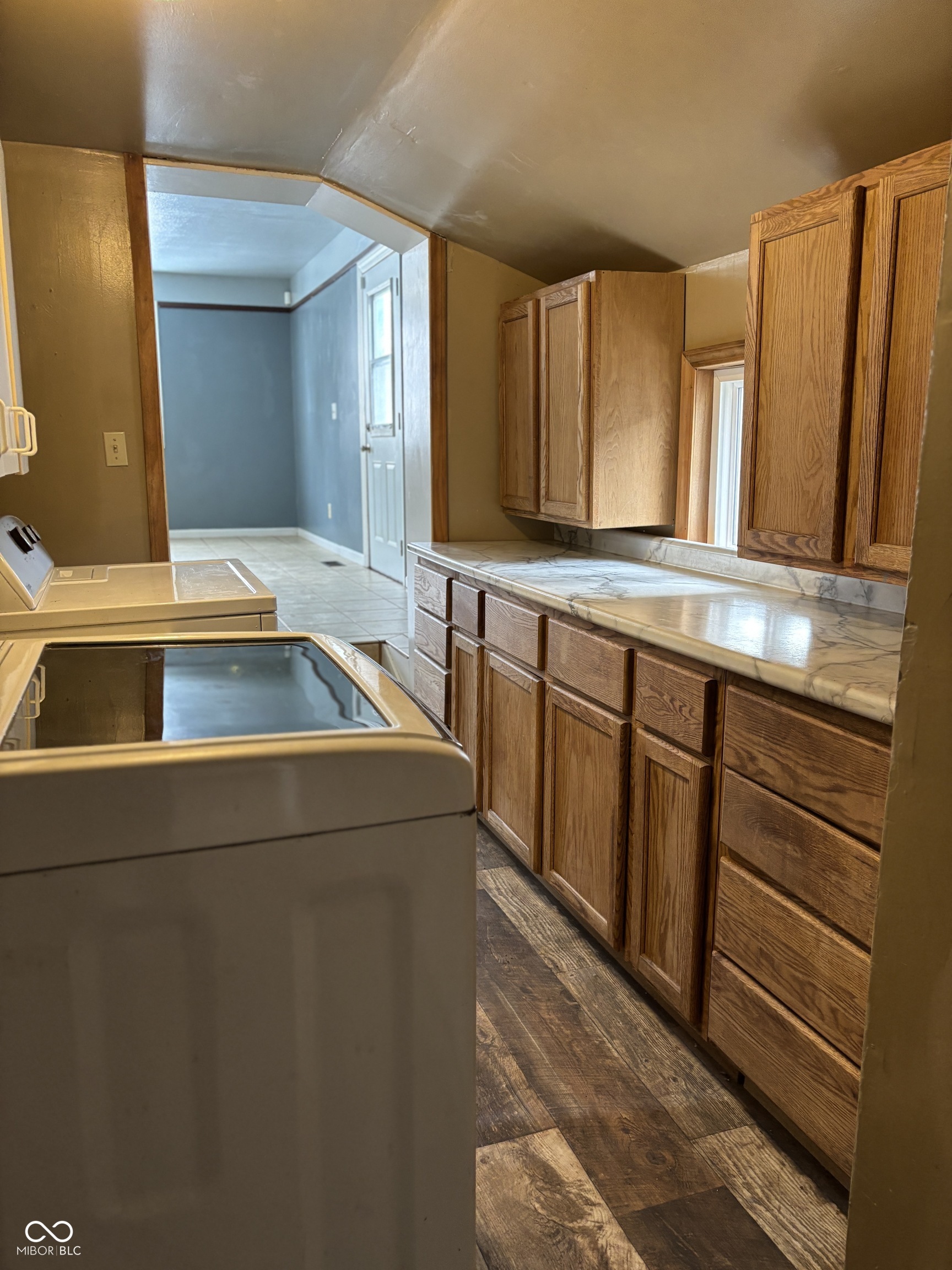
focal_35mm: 26
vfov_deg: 67.3
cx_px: 476
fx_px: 953
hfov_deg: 53.1
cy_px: 635
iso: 250
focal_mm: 5.96
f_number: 1.6
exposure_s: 1/60
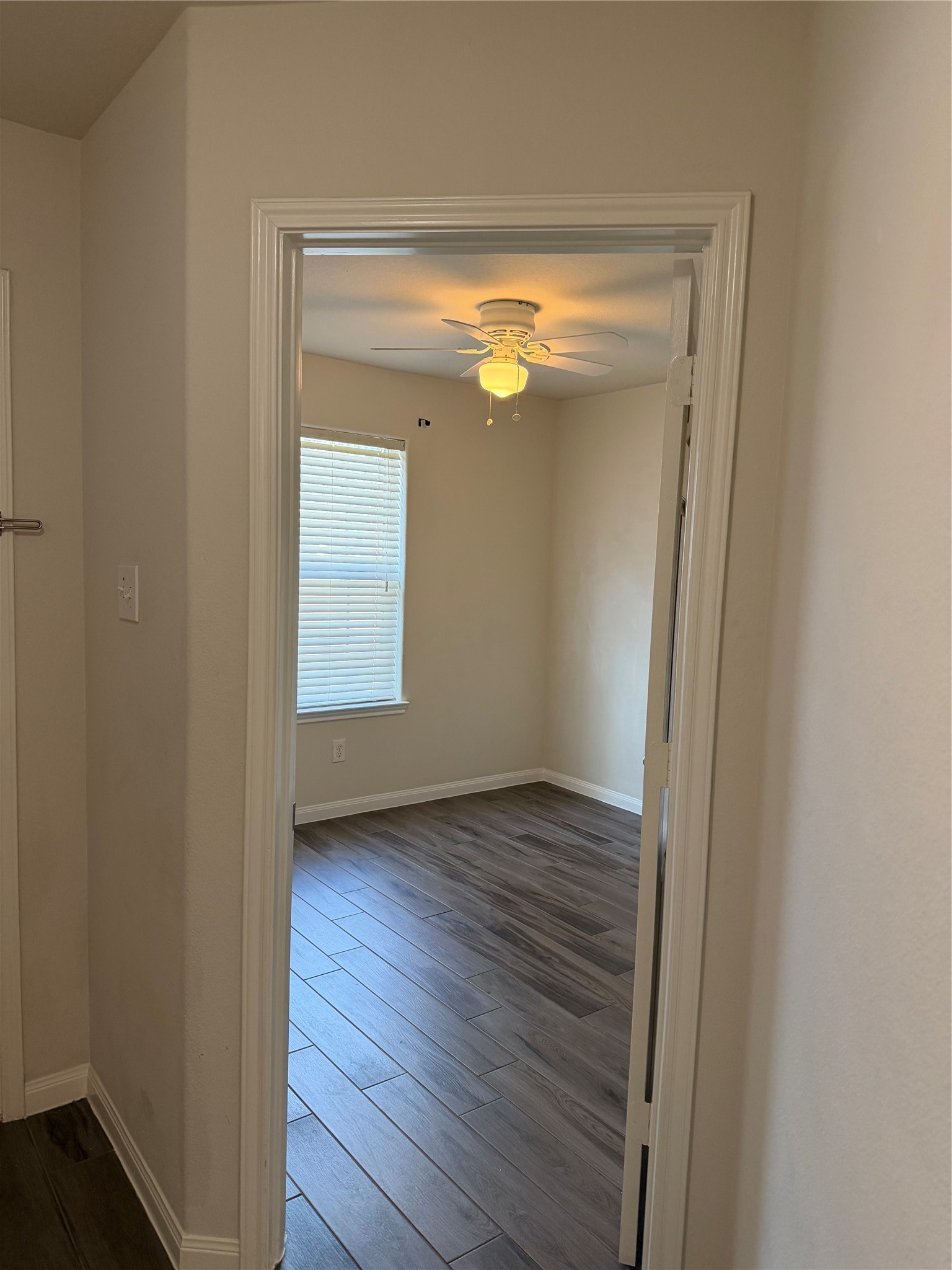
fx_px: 880
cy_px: 635
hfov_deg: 56.8
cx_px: 476
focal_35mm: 24
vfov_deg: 71.6
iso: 320
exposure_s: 1/120
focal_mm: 6.76
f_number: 1.78
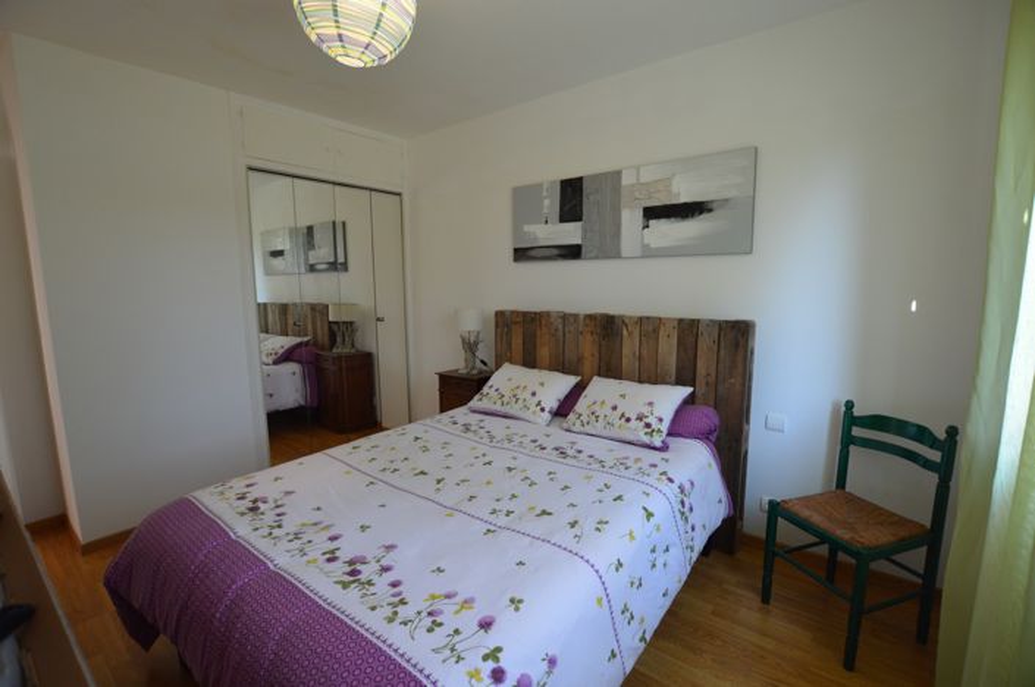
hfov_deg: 100.5
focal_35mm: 15
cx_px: 518
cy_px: 344
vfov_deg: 77.2
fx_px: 431
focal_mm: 10
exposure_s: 1/60
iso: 560
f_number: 3.5
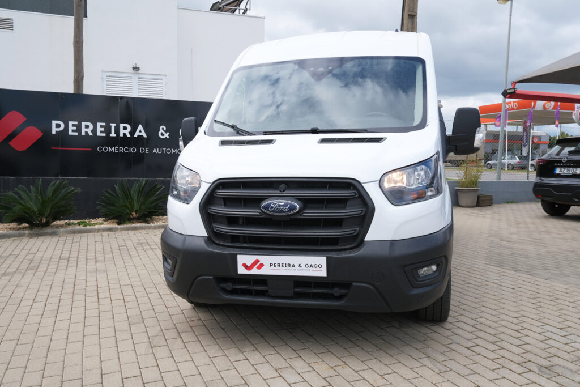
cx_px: 290
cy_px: 194
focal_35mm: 30
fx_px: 483
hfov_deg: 61.9
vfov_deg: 43.6
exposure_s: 1/160
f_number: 9
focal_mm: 20.3
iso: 160
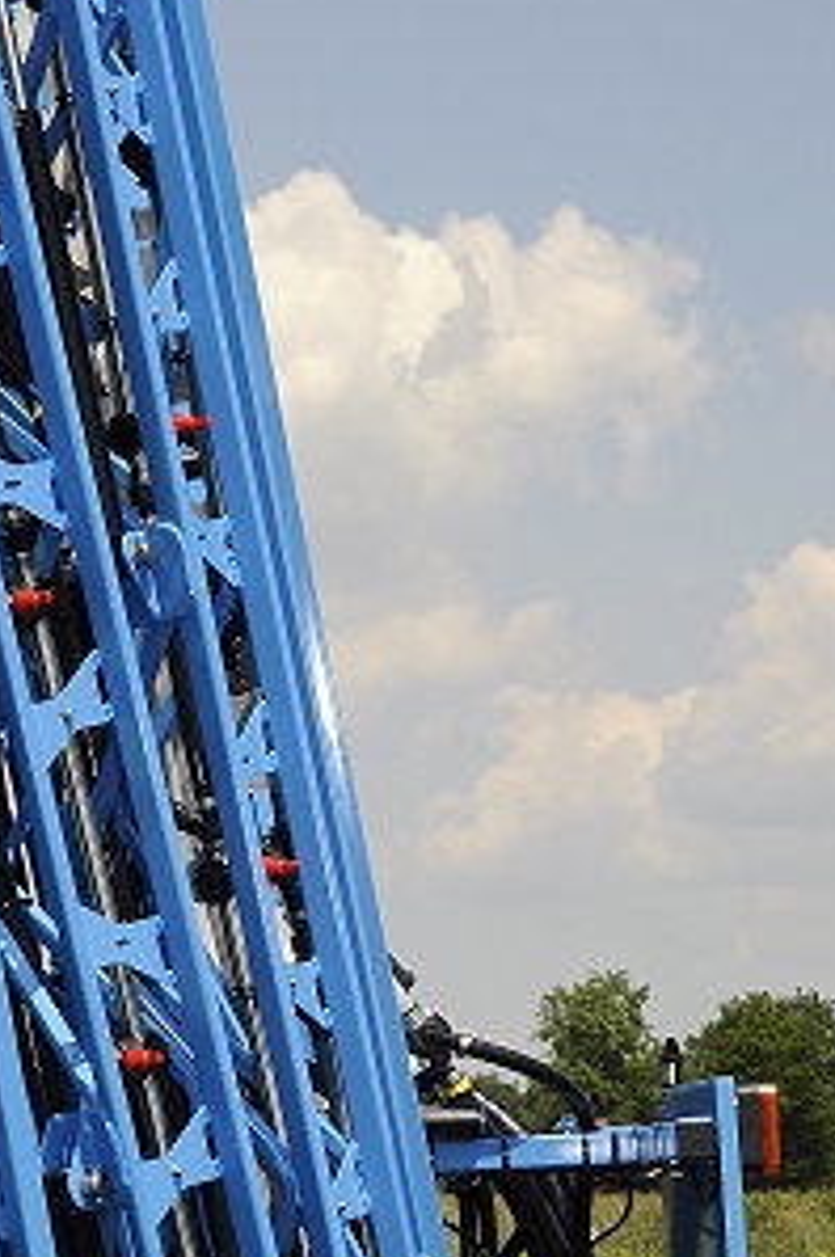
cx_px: -167
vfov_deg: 16.2
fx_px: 4394
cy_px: 924
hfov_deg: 10.7
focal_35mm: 126
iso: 200
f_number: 13
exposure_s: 1/250
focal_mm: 44
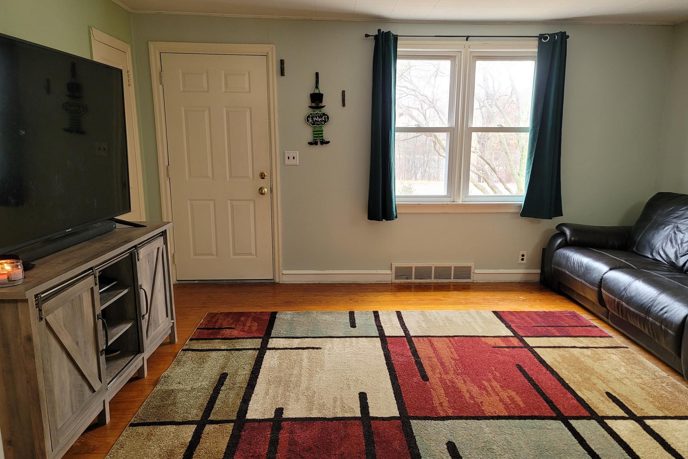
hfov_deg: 67.4
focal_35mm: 27
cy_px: 249
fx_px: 516
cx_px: 355
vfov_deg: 47.9
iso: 250
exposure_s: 1/60
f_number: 1.8
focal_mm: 7
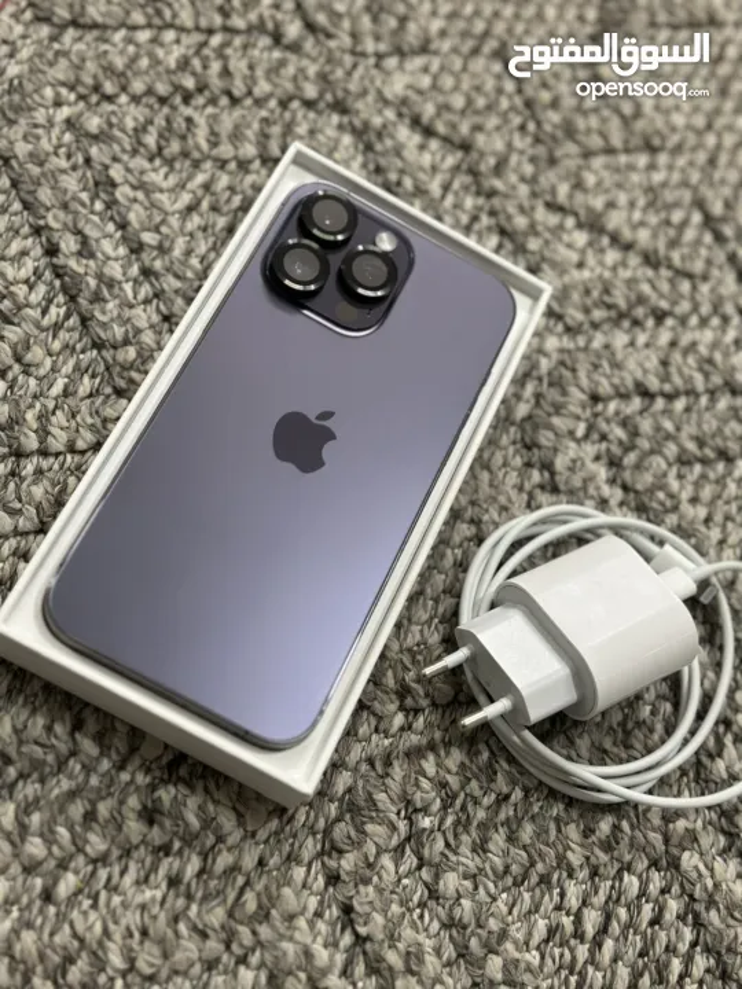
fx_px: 1372
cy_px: 494
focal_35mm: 48
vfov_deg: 39.7
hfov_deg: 30.3
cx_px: 371
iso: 125
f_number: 1.78
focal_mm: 6.86
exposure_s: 1/50
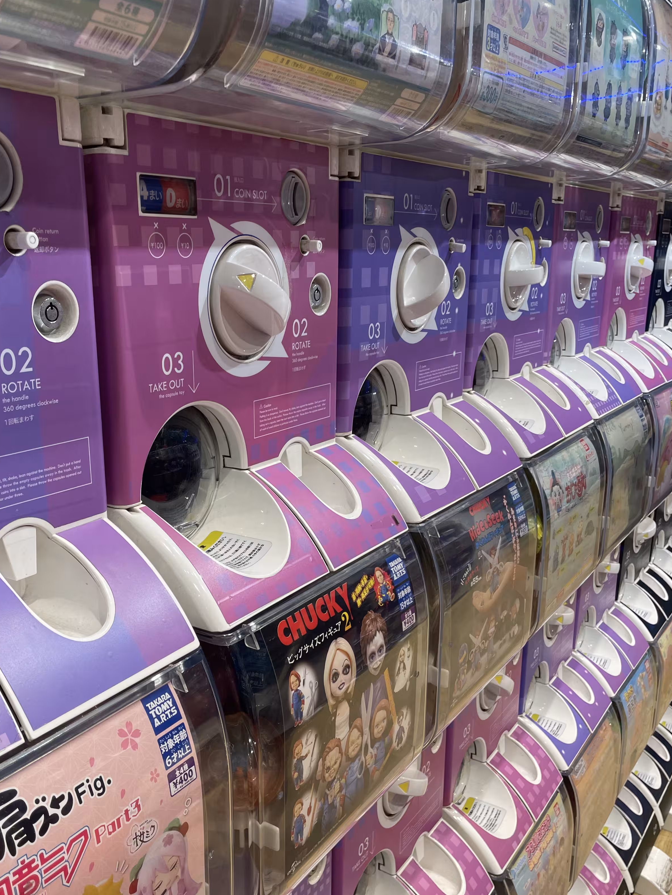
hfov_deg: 42.8
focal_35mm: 33
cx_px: 283
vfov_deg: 55.3
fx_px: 854
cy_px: 490
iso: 32
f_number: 1.6
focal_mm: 4.2
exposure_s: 1/110
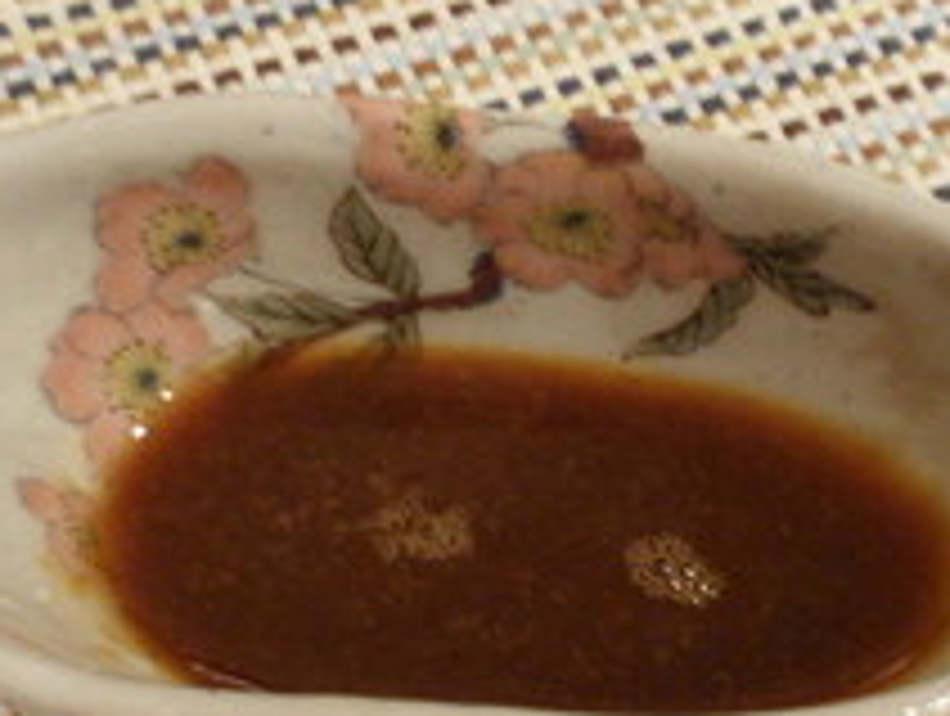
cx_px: 567
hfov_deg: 27.7
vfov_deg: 21.0
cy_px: 486
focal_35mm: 70
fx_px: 1924
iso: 100
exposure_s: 1/2.5
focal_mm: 6.6
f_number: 3.5
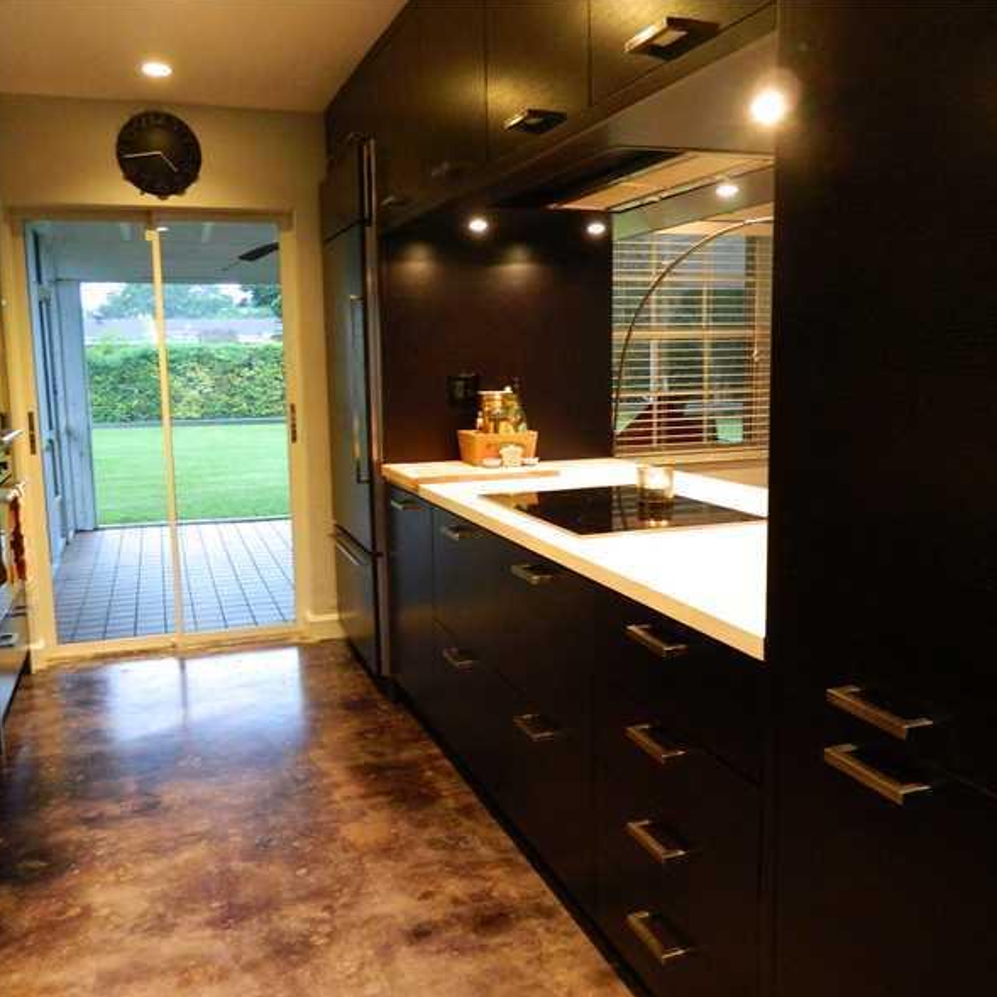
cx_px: 499
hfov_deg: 54.0
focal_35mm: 30
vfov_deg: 54.0
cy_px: 504
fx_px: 978
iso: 400
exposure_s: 1/10
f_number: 3.1
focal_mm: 4.5
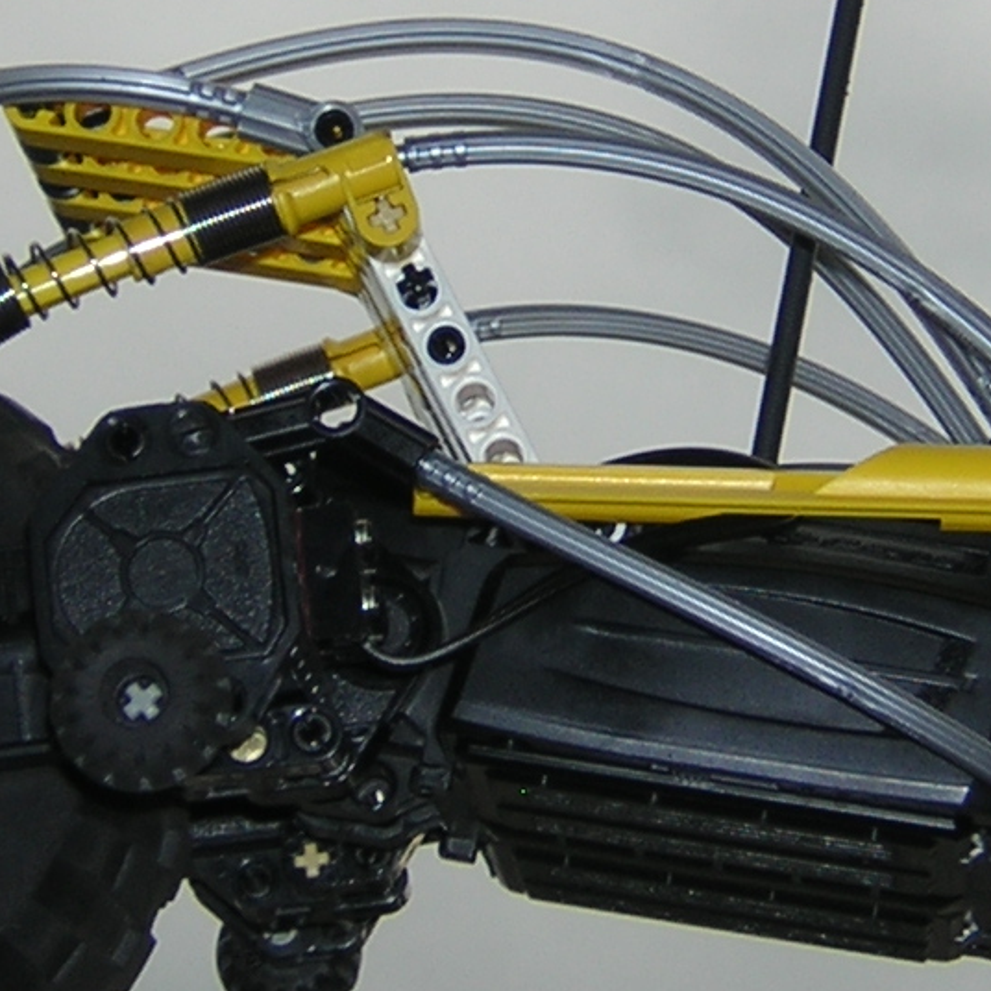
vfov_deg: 10.0
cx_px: 632
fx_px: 5636
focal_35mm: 174
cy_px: 150
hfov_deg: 10.0
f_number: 3.5
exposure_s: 1/348
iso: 100
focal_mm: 8.6
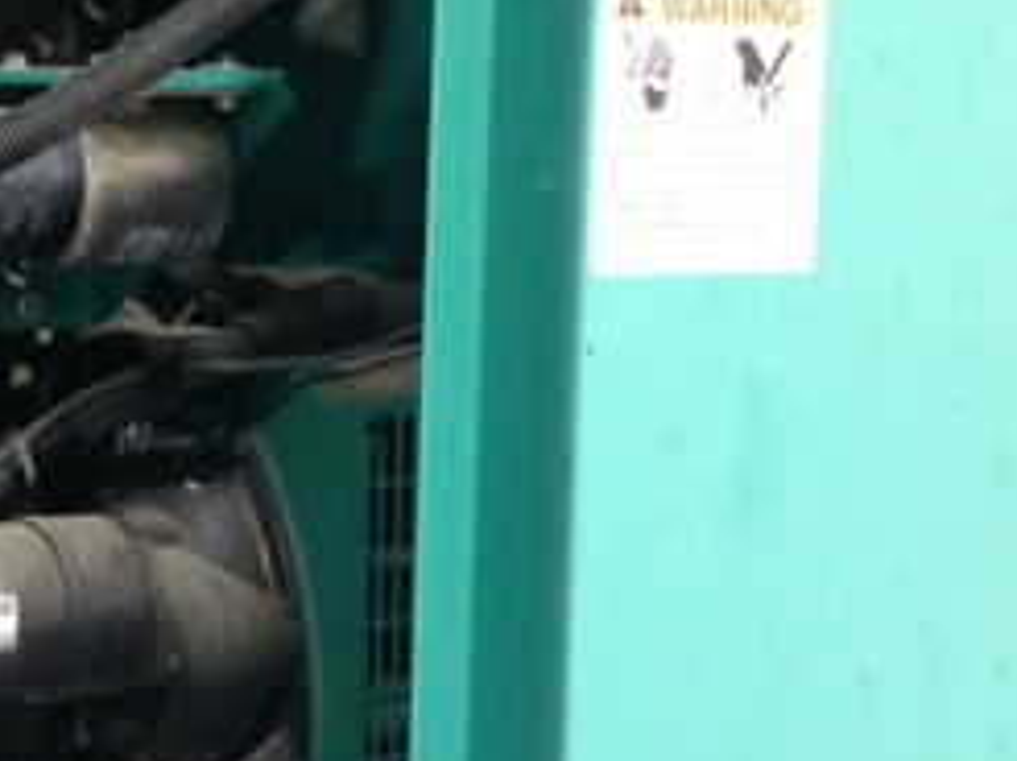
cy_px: 223
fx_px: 2524
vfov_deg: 17.1
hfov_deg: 21.7
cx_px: -74
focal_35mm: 86
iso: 400
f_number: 2.4
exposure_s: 1/15
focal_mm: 4.13
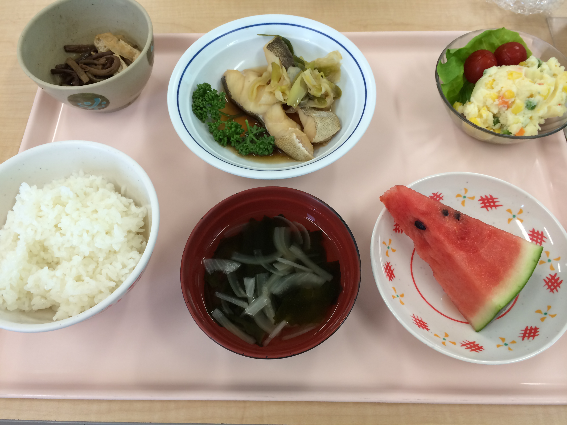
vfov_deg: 46.8
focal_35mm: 30
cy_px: 212
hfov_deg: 60.0
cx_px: 284
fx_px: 491
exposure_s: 1/40
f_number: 2.2
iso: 40
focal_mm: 4.12
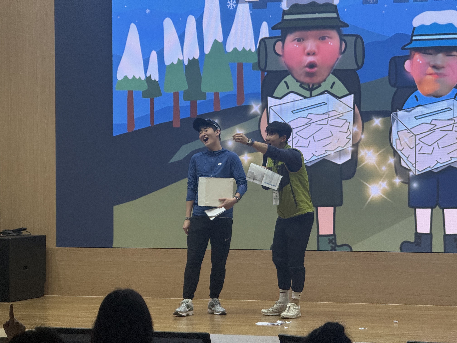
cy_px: 172
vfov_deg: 12.3
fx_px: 1584
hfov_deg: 16.4
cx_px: 228
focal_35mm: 120
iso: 250
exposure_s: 1/60
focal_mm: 15.66
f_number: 2.8
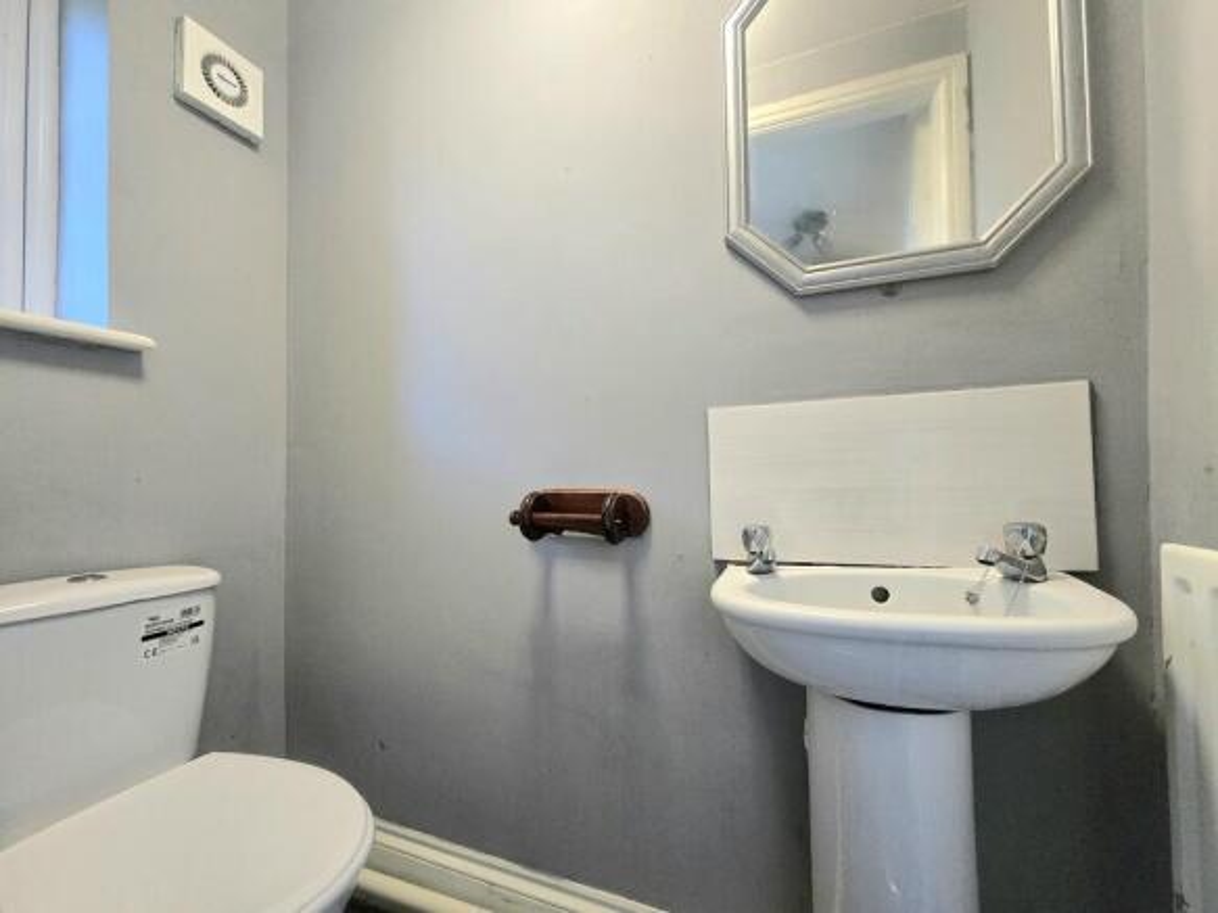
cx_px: 609
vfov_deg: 89.9
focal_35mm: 13
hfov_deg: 106.2
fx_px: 457
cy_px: 456
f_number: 2.2
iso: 640
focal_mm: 2.2
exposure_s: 1/50.3
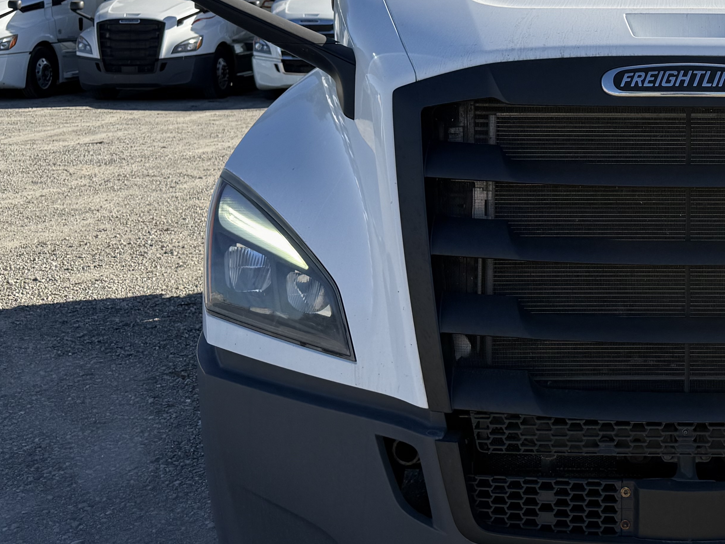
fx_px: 1173
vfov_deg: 25.7
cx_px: 672
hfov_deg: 32.4
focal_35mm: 56
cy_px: 121
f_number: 1.78
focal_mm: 6.76
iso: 80
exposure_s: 1/3759
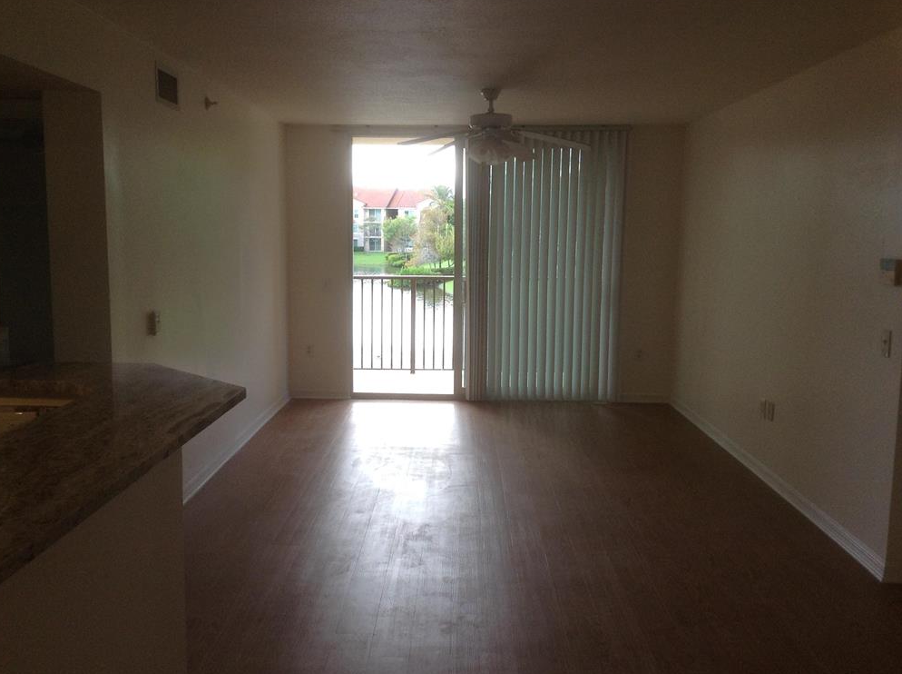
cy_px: 334
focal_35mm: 34
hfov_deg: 54.0
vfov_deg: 41.7
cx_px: 438
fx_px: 884
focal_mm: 3.3
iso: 50
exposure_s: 1/120
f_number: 2.4
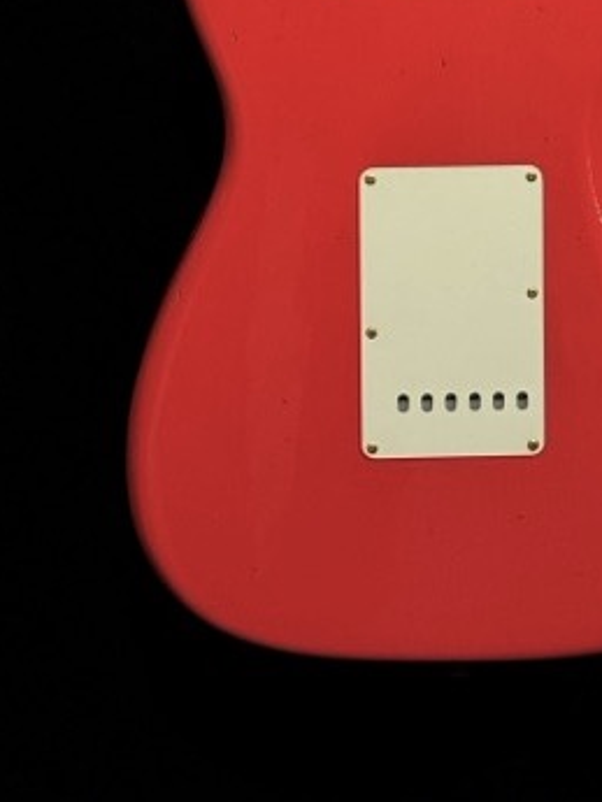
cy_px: -356
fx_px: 3221
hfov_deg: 10.6
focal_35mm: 139
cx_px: 486
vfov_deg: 13.5
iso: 100
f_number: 1.78
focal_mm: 6.76
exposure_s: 1/60
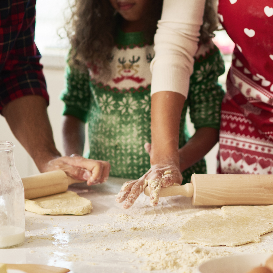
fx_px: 1312
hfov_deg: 11.9
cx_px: 203
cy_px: 141
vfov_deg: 11.9
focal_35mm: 147
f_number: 3.2
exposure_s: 1/100
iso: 160
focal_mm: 85
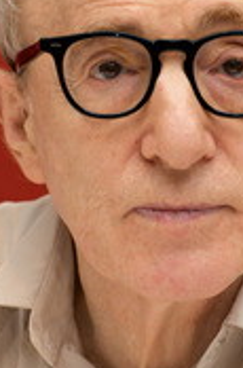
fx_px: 2628
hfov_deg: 5.3
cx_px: 198
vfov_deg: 8.0
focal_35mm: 258
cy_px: 159
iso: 500
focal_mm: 112
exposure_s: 1/125
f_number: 8
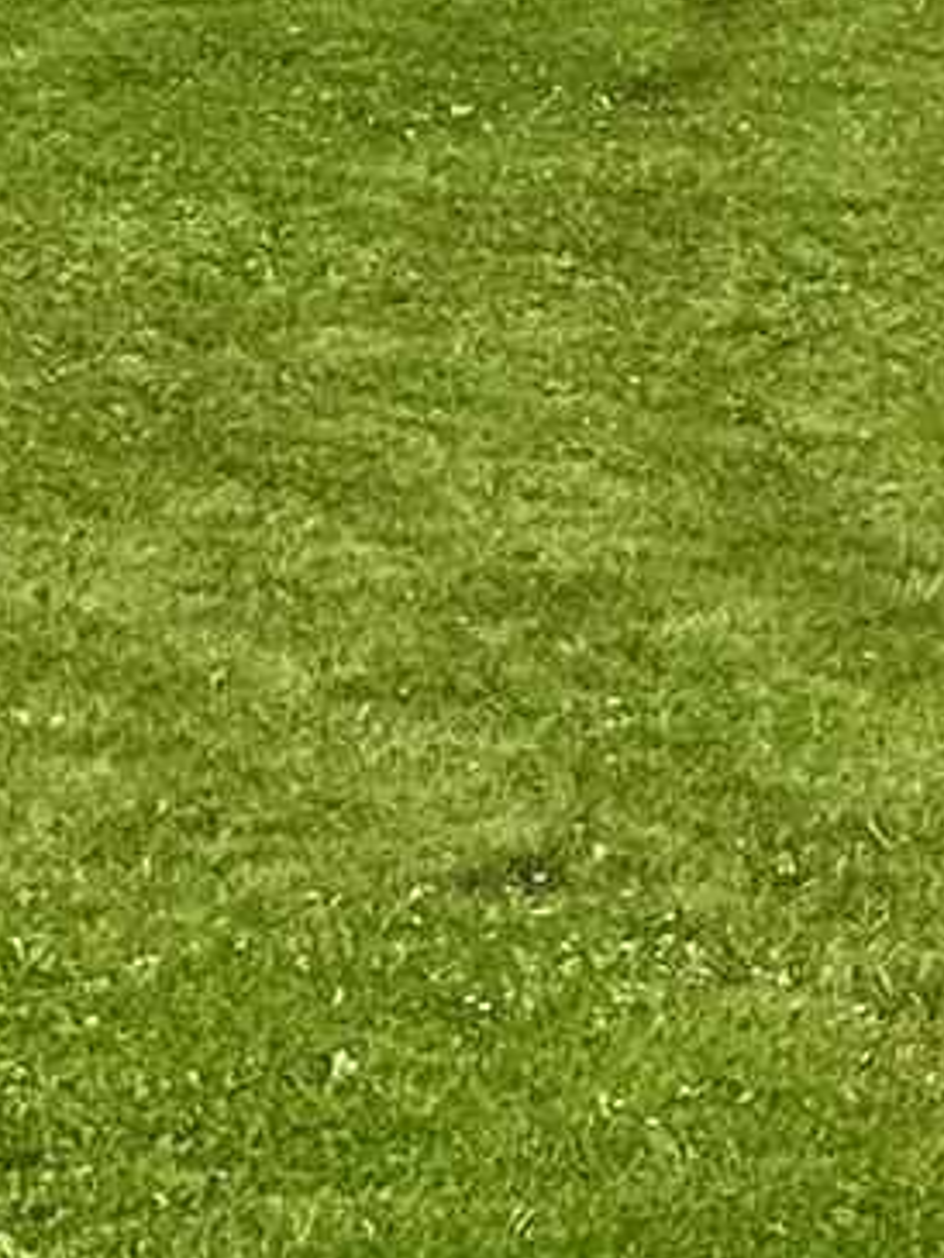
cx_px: 1885
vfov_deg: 9.4
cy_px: -910
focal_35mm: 202
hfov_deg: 7.1
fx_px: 7341
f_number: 1.78
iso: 80
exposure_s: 1/6211
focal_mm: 6.86
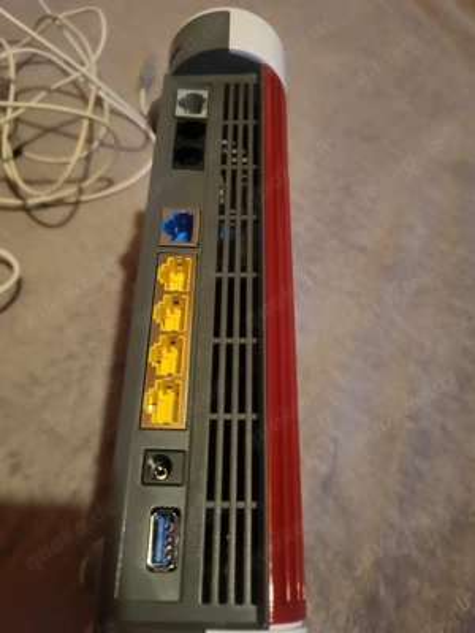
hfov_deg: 53.1
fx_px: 476
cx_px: 238
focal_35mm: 26
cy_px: 316
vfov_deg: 67.3
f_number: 1.8
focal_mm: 5.4
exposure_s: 1/25
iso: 800
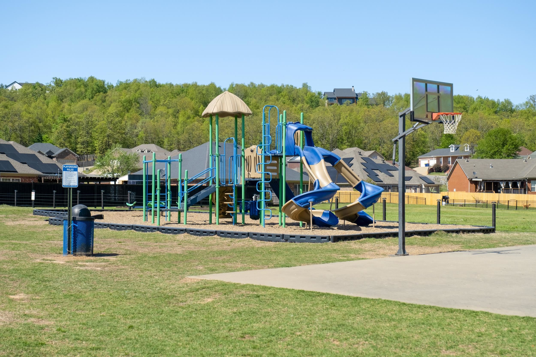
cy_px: 178
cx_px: 268
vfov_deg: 27.0
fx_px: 744
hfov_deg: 39.6
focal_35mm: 50
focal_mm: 33.2
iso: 400
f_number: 4
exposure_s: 1/2000
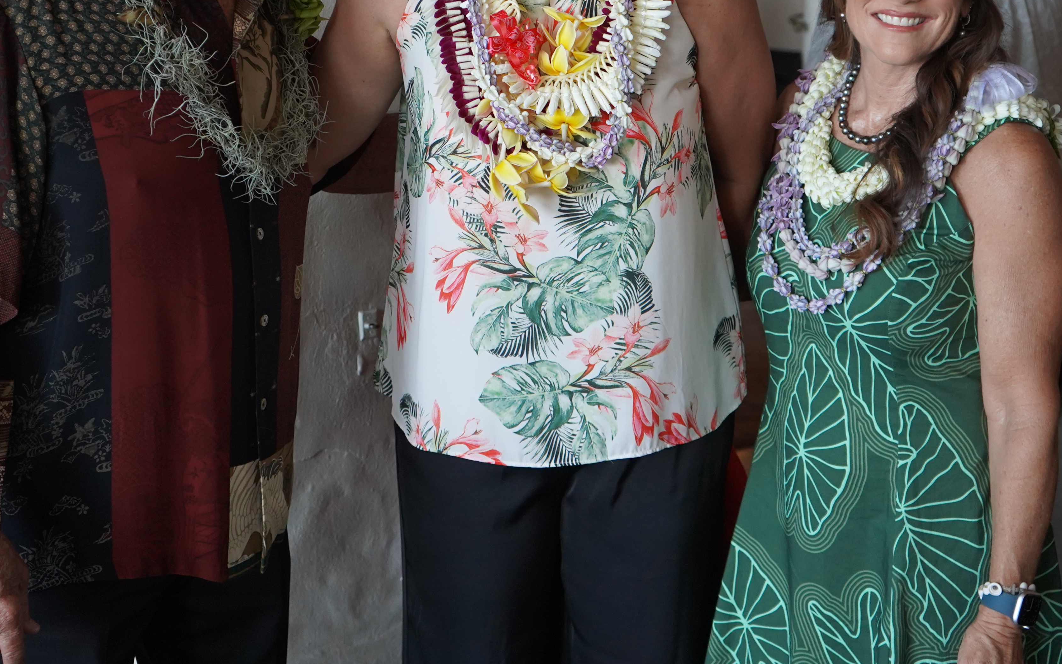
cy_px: 67
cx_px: 473
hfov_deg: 32.9
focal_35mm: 62
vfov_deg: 20.5
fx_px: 1795
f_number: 4
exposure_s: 1/160
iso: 1600
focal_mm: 34
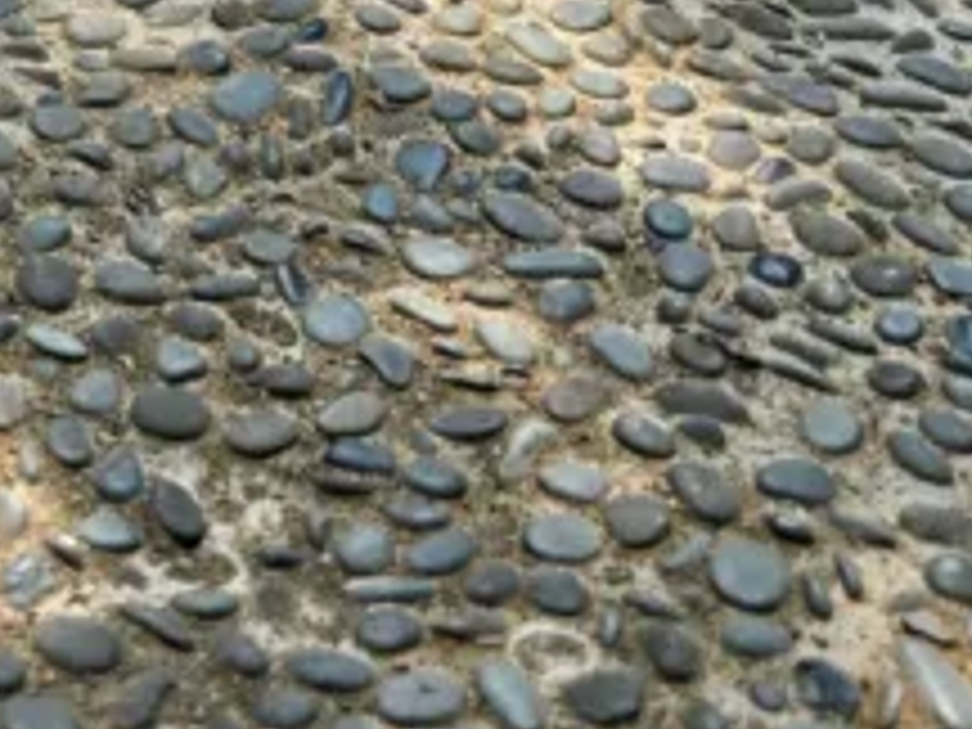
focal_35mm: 85
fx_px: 2387
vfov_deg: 16.4
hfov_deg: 20.4
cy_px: -234
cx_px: -396
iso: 12
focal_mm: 6.3
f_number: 1.7
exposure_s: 1/201
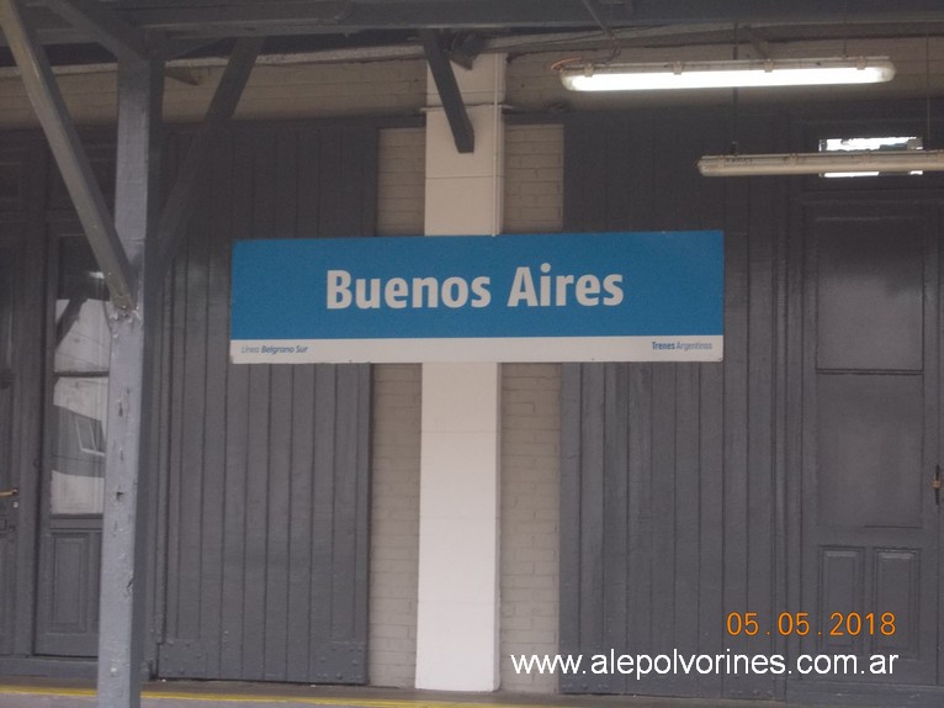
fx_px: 2617
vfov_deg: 15.4
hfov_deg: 20.4
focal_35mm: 96
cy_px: 354
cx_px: 472
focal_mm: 13.6
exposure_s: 1/60
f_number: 5.3
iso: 180
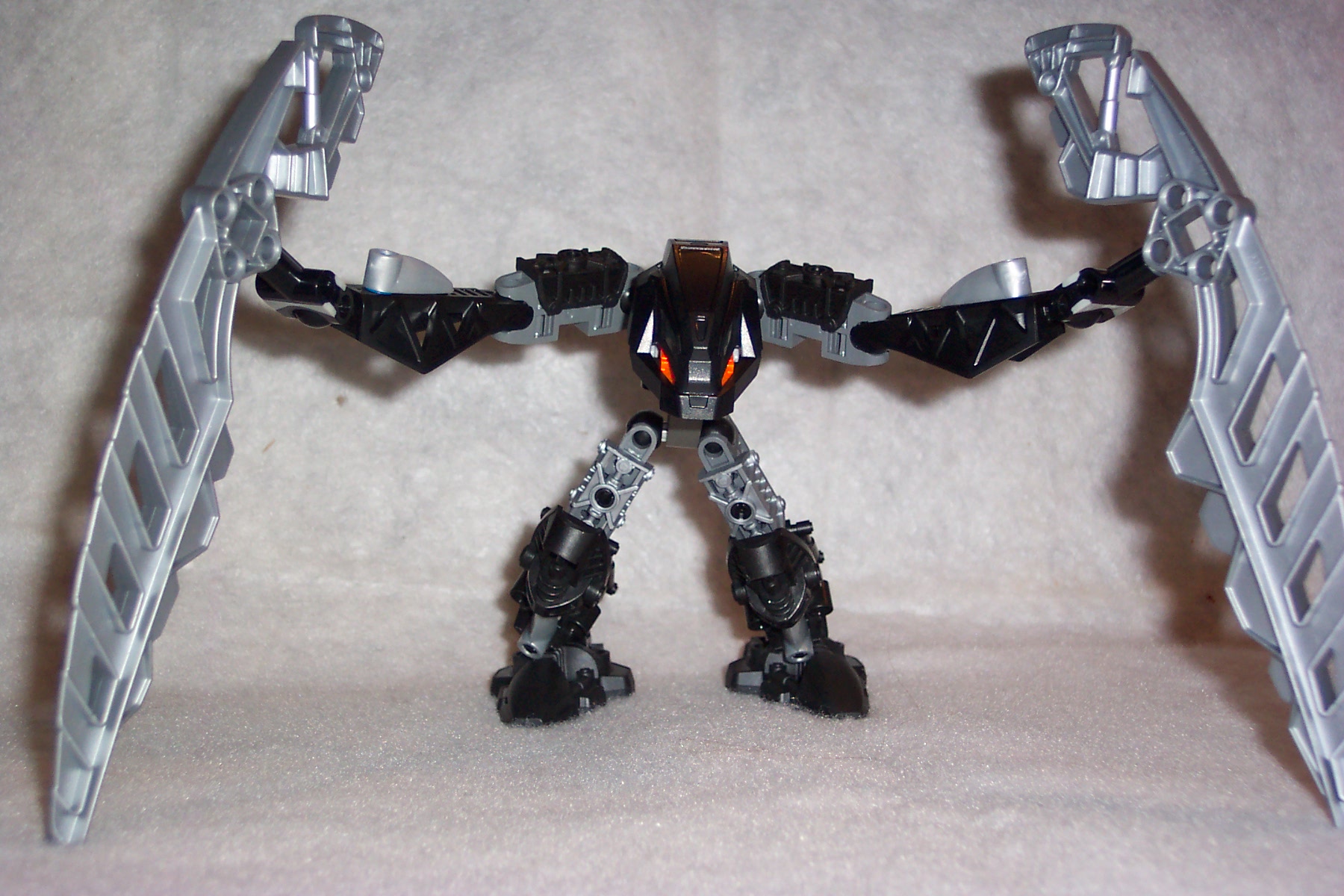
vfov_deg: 26.5
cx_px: 672
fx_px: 1904
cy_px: 448
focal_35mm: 51
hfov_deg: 38.9
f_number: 3.4
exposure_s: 1/45
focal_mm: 10.7
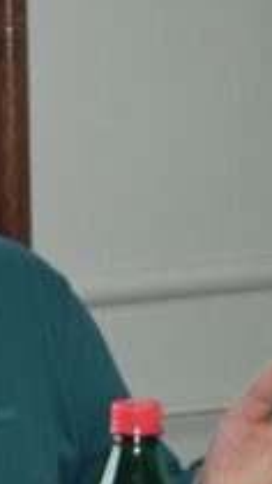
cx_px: -214
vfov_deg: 10.5
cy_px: 301
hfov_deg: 5.8
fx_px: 2634
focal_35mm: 205
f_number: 5.6
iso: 800
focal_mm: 55
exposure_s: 1/80
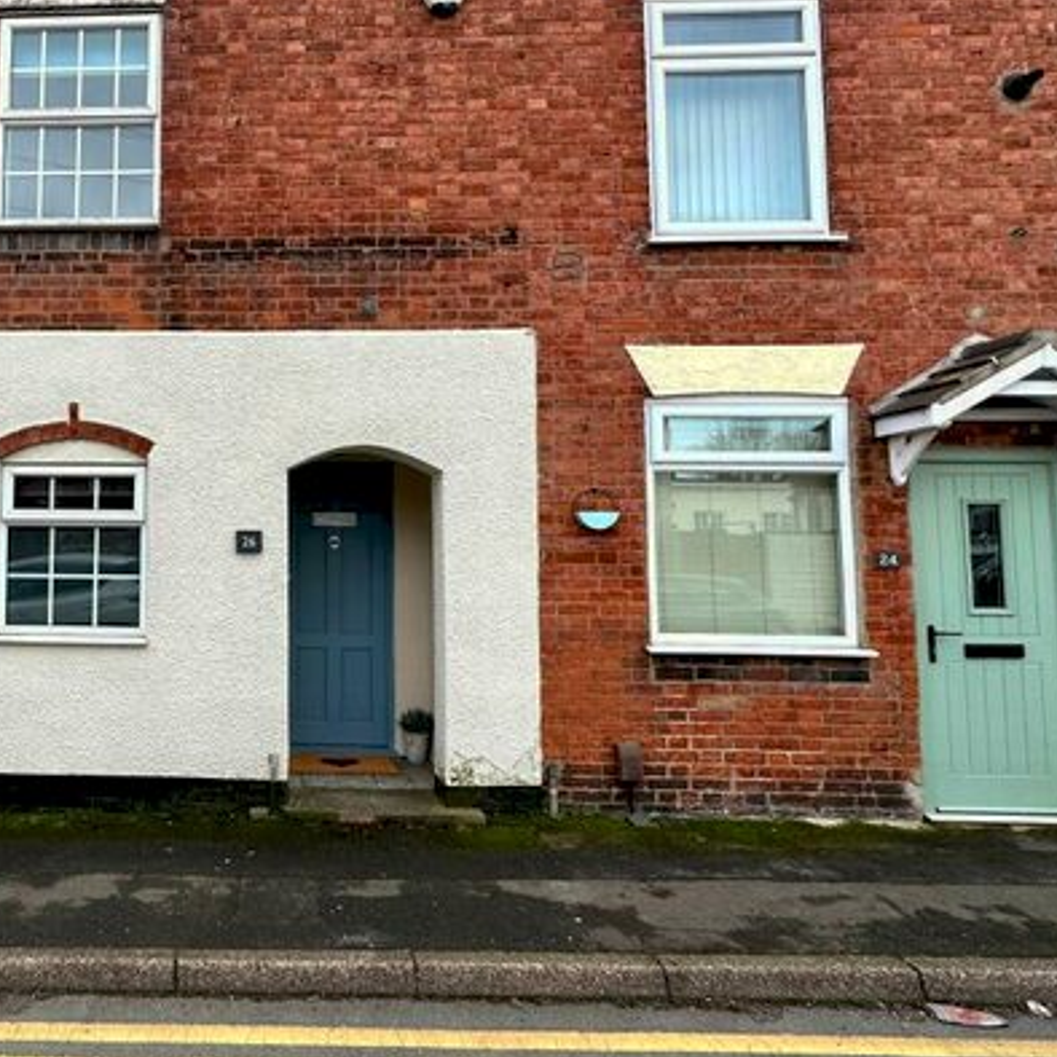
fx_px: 760
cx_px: 209
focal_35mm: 22
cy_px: 503
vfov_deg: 69.6
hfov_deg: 63.5
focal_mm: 2.22
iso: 50
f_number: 2.2
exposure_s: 1/99
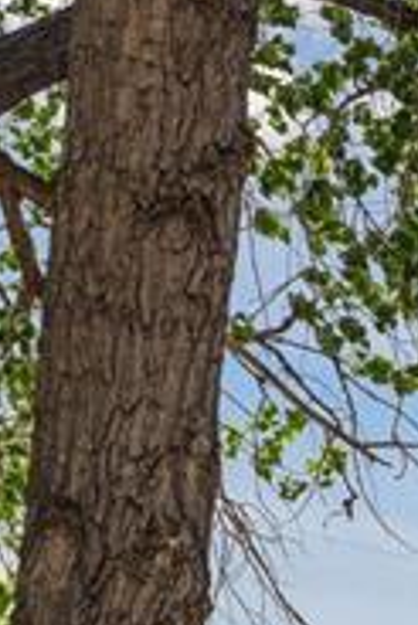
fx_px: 2903
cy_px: 988
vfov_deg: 11.7
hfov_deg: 8.1
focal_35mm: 167
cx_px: 595
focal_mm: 40
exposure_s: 1/1000
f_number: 8
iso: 400
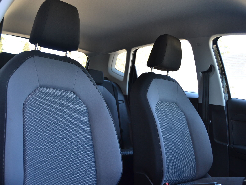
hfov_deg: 58.2
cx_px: 108
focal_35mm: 31
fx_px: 220
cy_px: 97
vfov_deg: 45.4
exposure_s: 1/100
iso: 400
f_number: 5
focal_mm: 18
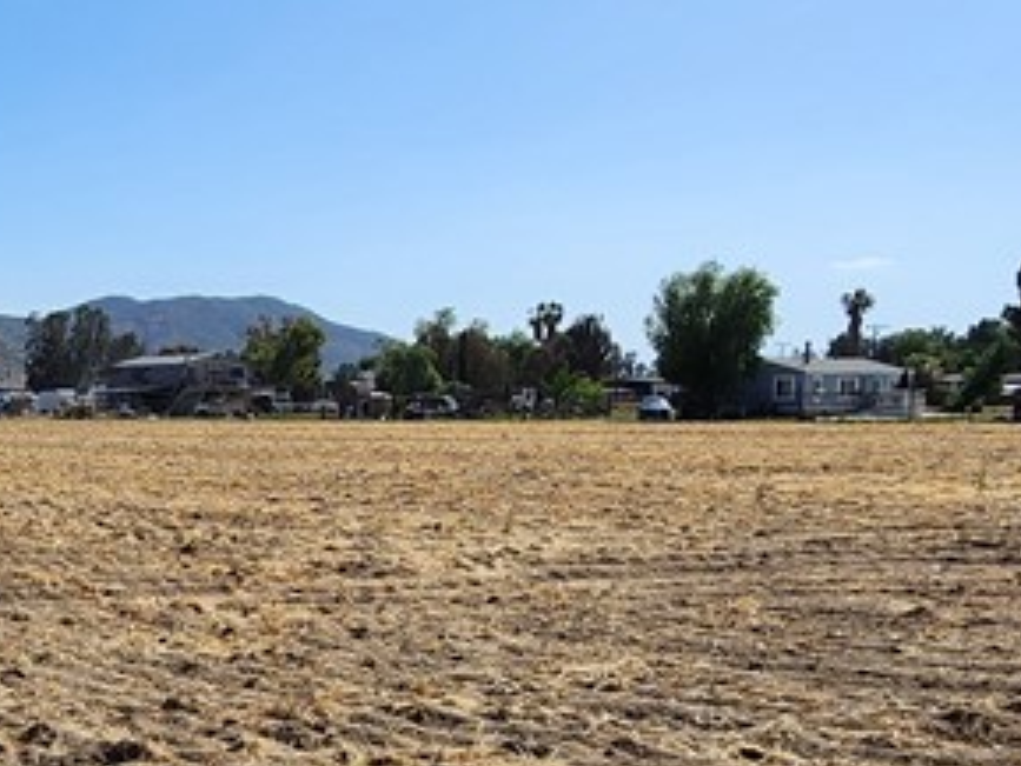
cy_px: 582
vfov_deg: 30.9
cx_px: 117
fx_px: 1357
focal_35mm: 46
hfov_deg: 38.6
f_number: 2.2
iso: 50
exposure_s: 1/2730
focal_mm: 2.2
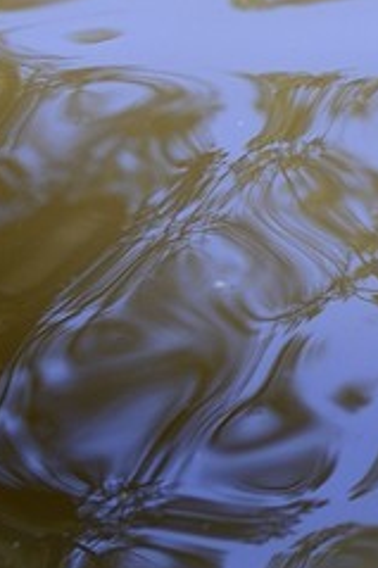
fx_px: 7381
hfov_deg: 2.9
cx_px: 1212
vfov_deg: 4.4
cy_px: -516
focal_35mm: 468
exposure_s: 1/200
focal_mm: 70
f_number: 6.3
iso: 200
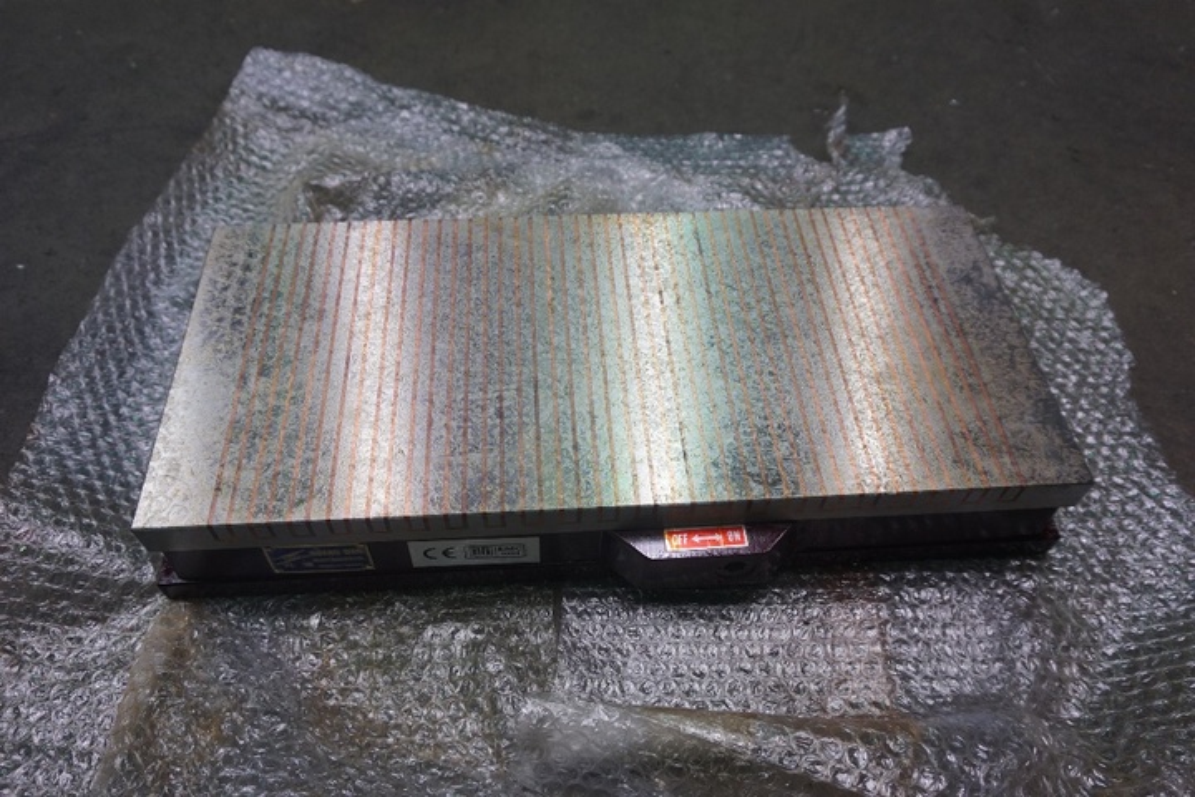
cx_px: 598
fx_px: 846
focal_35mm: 26
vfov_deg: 50.4
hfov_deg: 70.4
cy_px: 398
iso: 320
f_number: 4
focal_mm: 17
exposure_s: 1/60
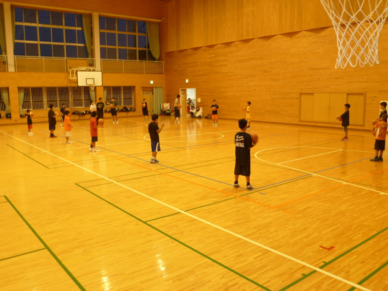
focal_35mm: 31
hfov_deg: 58.4
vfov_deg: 45.4
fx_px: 347
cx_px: 194
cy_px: 146
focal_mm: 5.5
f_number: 3.1
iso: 100
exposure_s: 1/13
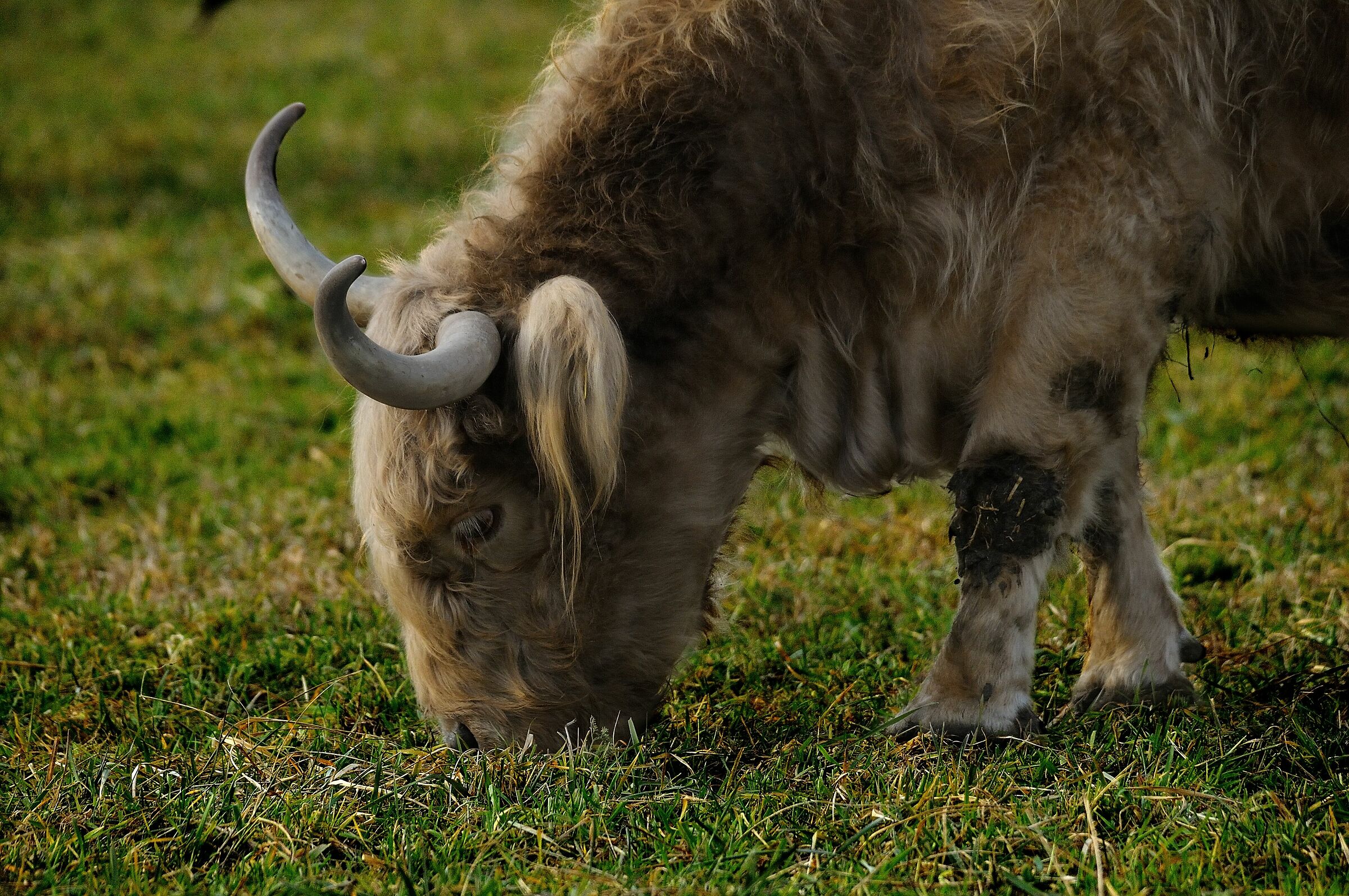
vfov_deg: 2.3
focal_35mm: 600
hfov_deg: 3.4
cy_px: 448
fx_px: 22456
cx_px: 674
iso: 800
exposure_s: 1/640
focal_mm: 400
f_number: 9
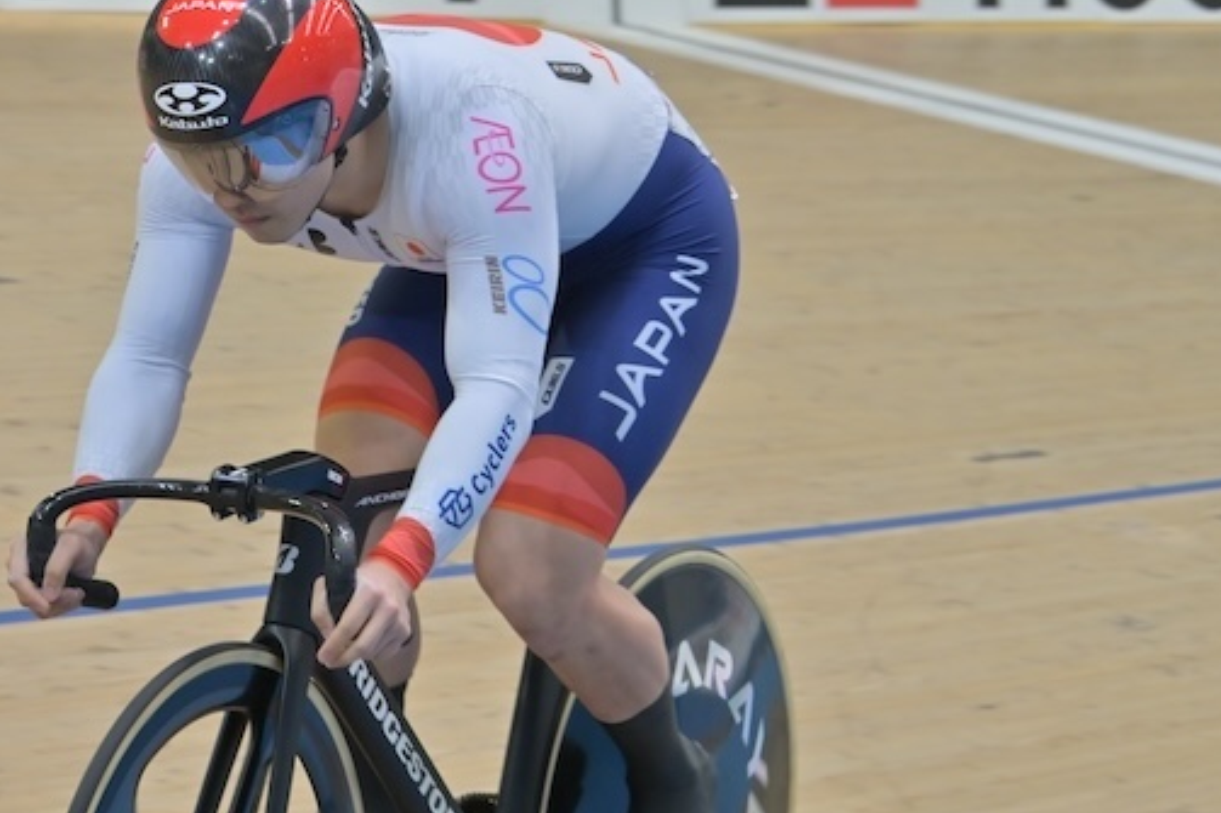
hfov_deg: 12.3
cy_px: 453
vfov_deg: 8.2
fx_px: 5662
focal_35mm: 167
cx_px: 418
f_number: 8
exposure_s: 1/500
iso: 1600
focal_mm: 105
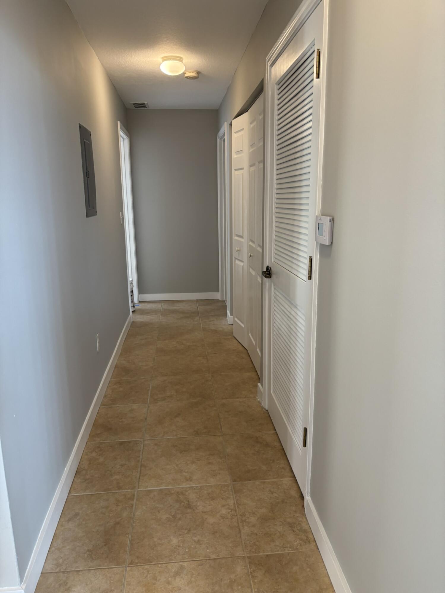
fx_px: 446
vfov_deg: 67.3
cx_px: 222
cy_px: 296
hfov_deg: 53.1
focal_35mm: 26
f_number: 1.6
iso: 160
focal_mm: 5.96
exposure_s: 1/60
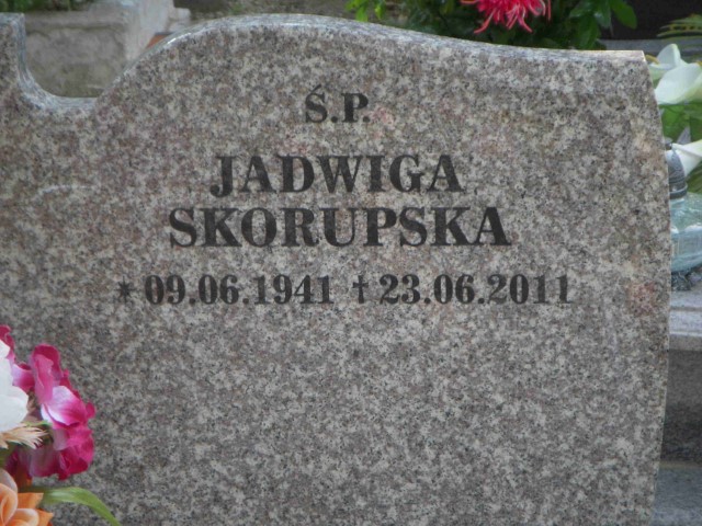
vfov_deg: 13.0
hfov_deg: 17.3
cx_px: 351
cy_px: 263
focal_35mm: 114
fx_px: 2312
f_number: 4.2
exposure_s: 1/80
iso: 200
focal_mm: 18.9
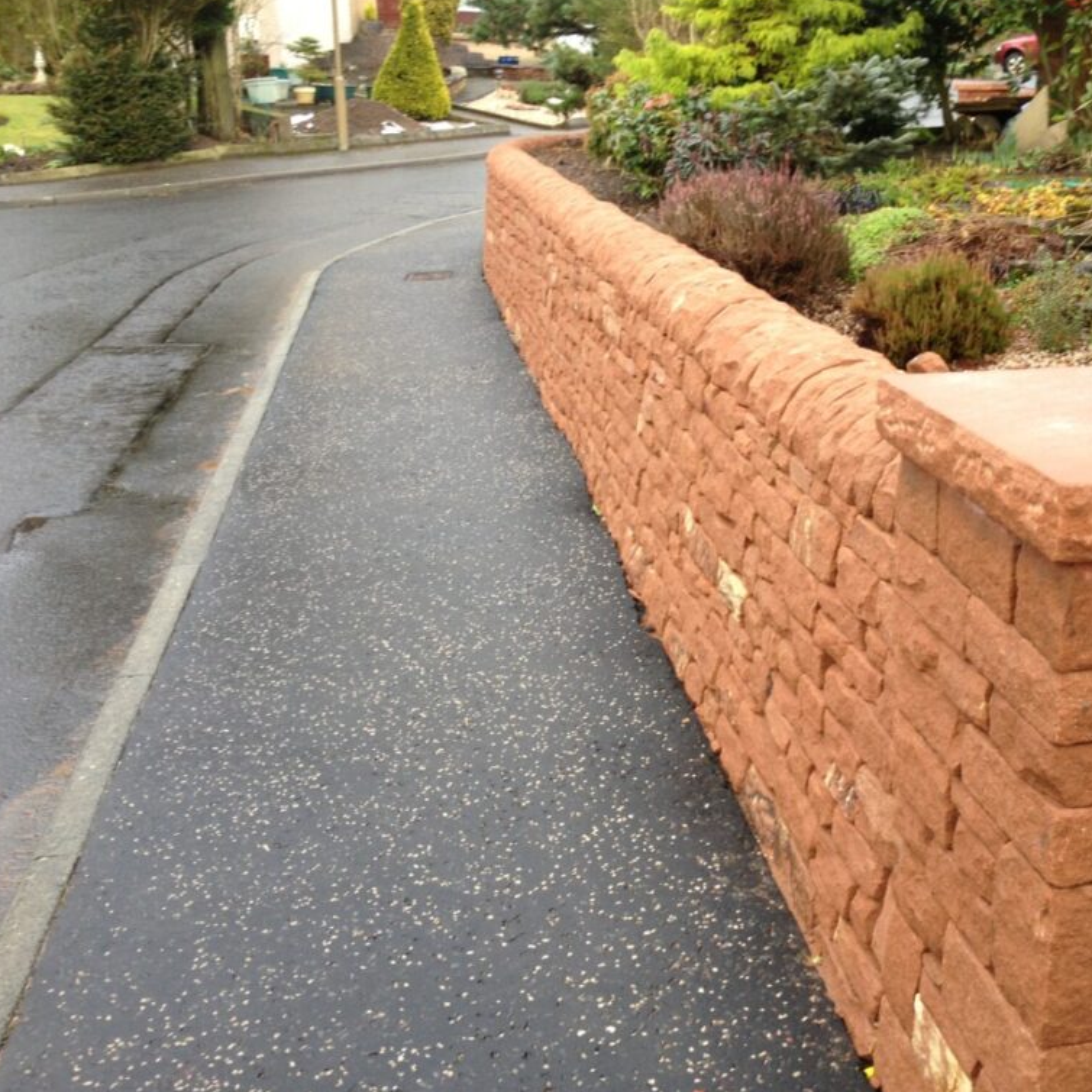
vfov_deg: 40.0
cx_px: 704
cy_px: 539
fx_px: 1499
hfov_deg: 39.7
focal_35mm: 42
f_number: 2.4
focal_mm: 4.28
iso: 50
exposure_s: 1/30
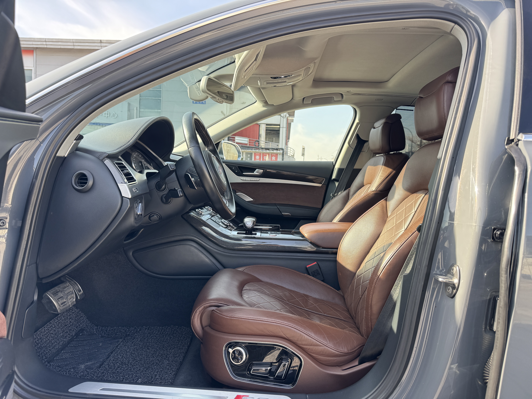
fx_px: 369
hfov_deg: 71.6
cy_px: 200
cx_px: 266
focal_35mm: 24
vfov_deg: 56.8
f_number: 1.78
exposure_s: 1/343
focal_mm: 6.76
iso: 80
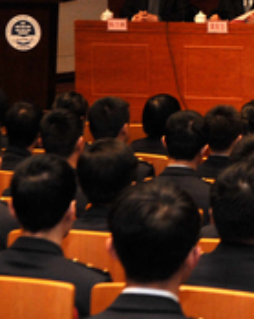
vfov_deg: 10.1
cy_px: 2
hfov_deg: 8.1
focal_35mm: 189
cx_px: 338
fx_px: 1778
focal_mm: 50
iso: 1250
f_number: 6.3
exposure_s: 1/60
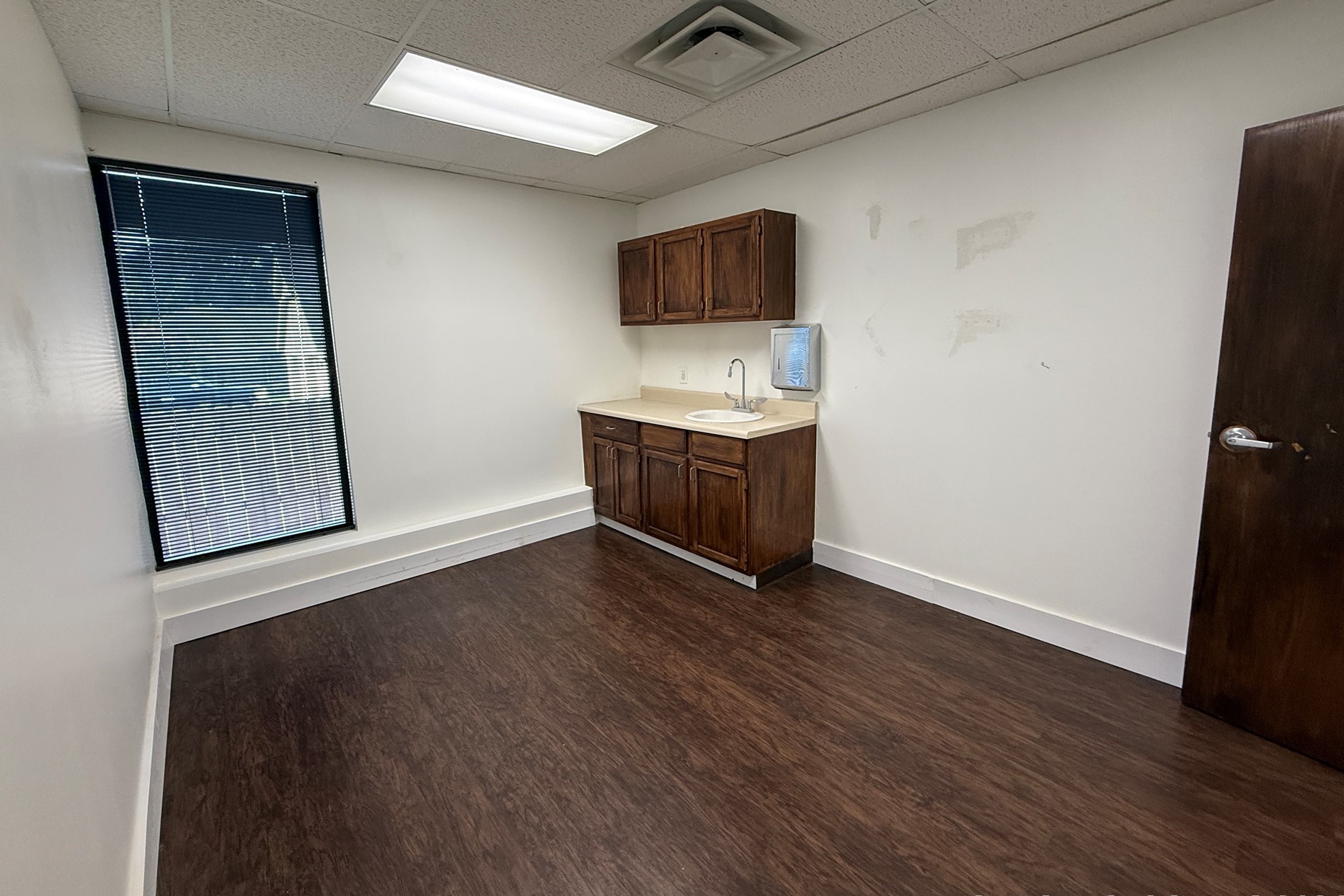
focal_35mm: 15
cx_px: 664
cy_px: 412
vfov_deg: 77.2
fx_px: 560
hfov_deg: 100.4
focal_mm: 2.22
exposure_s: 1/120
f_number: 2.2
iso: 200
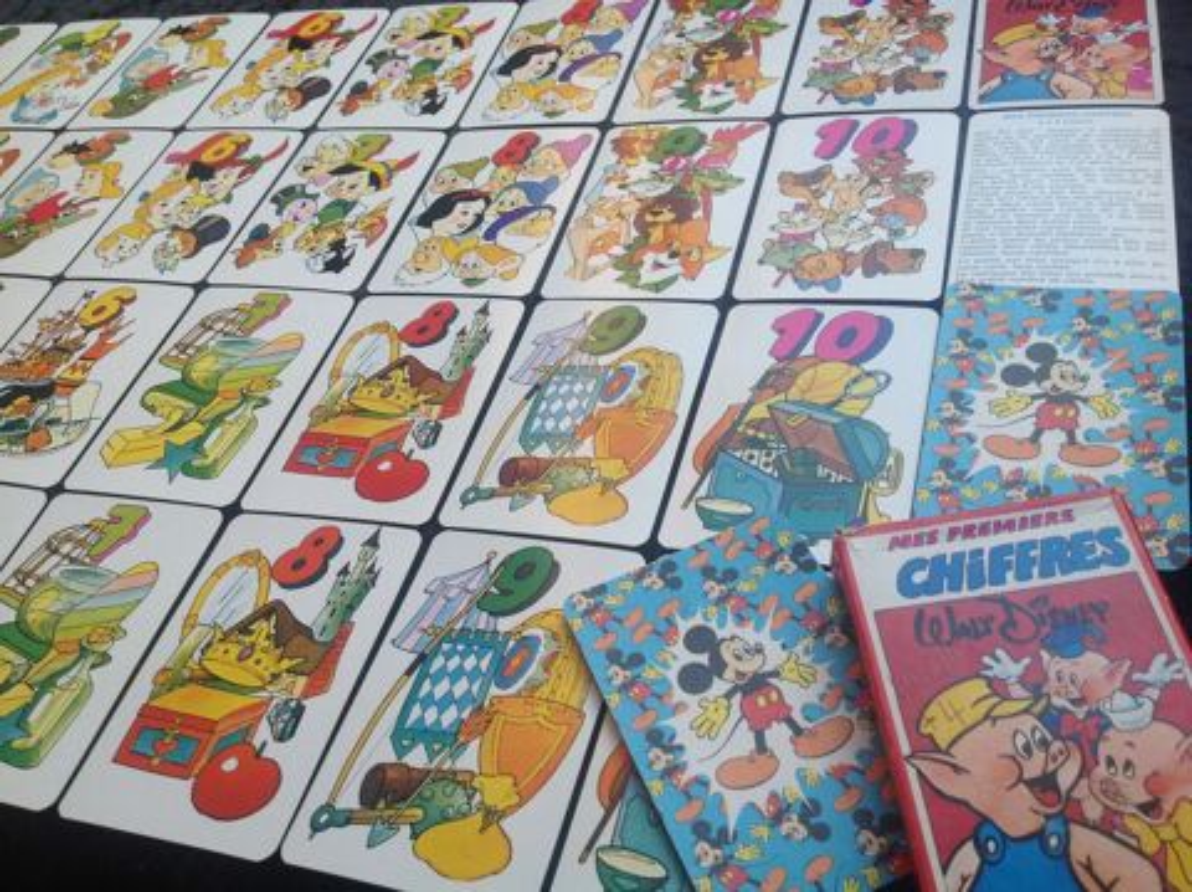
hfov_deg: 52.7
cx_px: 596
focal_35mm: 35
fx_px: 1204
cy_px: 446
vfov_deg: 40.6
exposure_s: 1/40
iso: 64
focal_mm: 4.28
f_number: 2.4
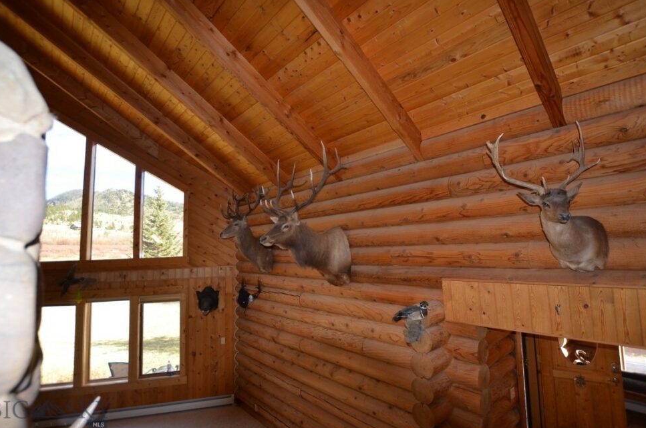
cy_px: 212
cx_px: 323
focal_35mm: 18
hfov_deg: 89.3
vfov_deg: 66.4
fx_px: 327
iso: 200
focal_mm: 11.5
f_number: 3.5
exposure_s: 1/200
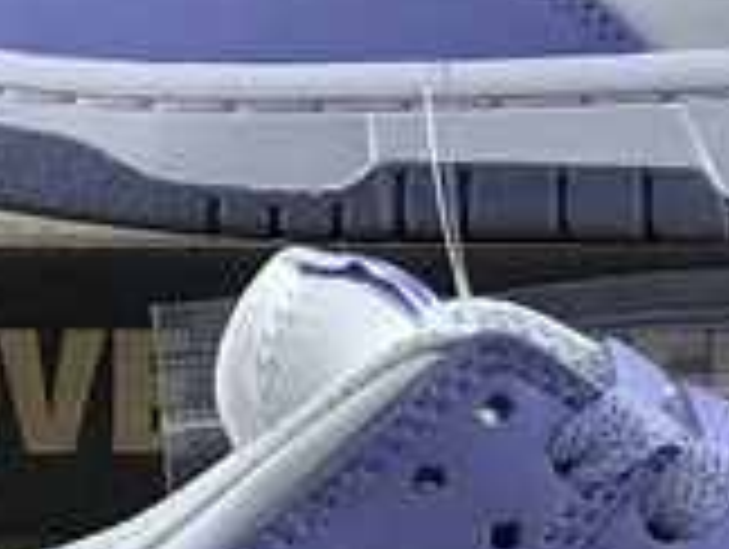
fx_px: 5484
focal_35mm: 260
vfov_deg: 5.7
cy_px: 353
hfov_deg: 7.6
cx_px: 770
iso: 50
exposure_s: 1/50
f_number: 2.8
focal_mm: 6.6
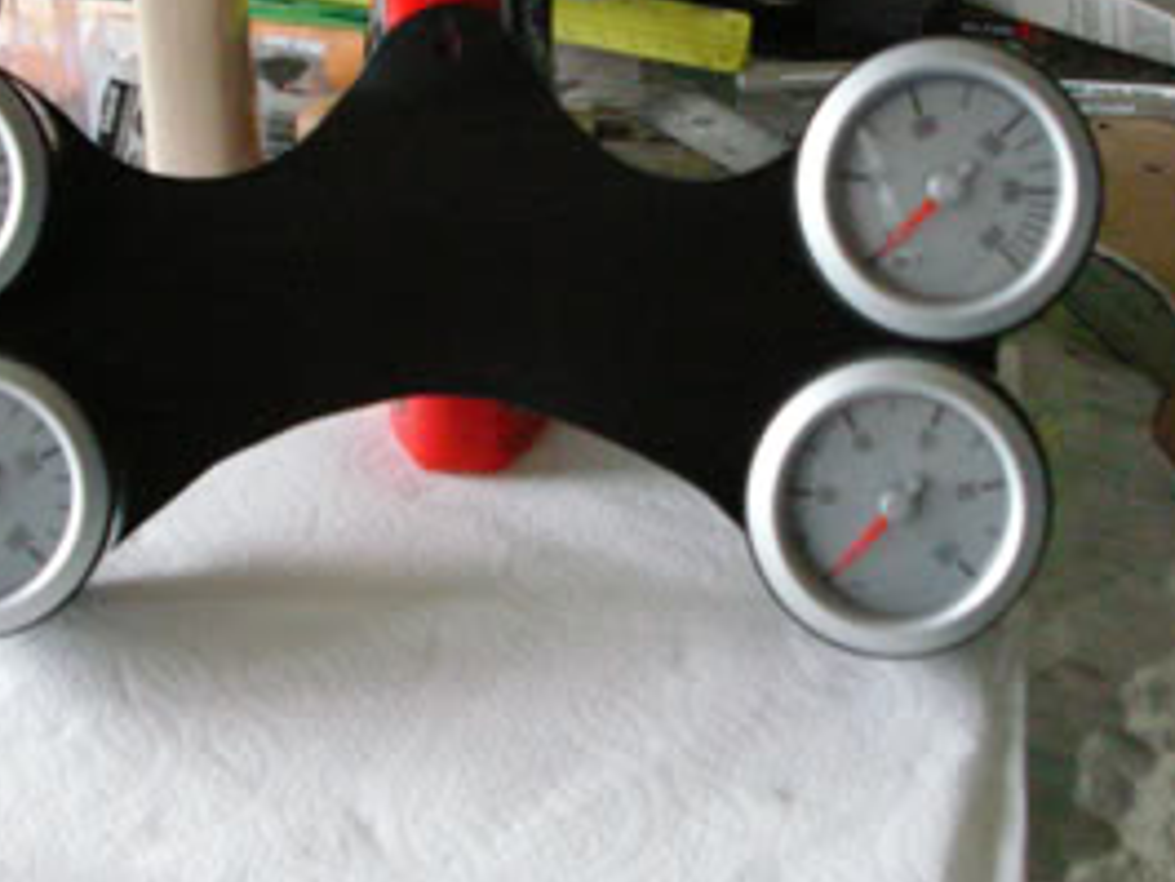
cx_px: 532
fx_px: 2105
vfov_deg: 23.6
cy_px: 337
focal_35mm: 62
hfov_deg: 31.2
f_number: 3.5
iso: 400
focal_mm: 6.3
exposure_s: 1/85
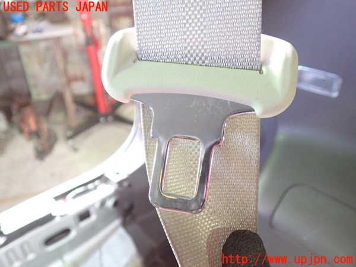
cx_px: 178
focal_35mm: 30
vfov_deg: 46.8
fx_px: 309
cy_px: 134
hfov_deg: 60.0
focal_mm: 5.4
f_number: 2.3
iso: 640
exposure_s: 1/30
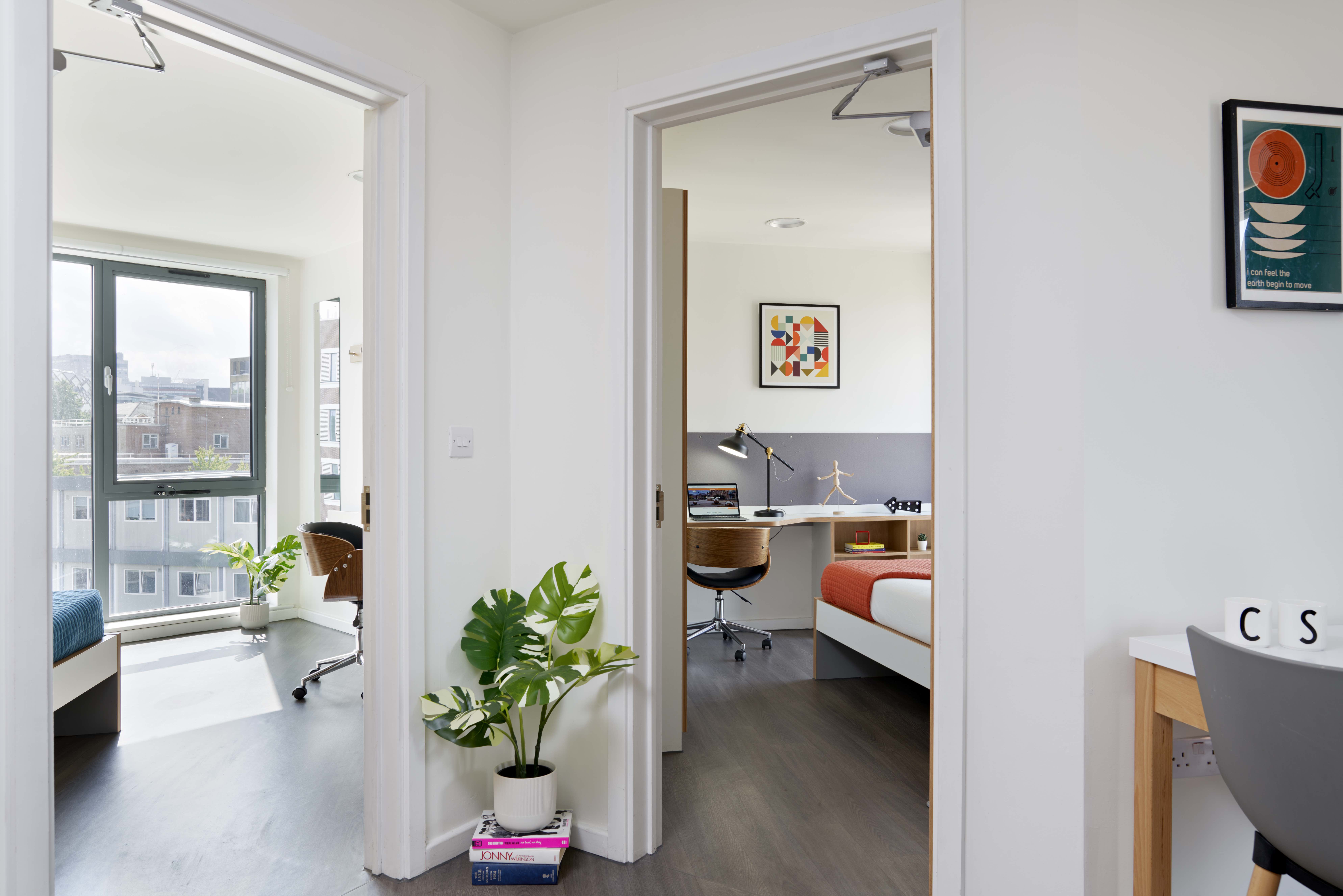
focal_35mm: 24
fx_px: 895
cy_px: 448
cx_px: 672
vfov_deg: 53.1
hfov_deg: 73.7
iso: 50
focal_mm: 24
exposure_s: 1/60
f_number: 10
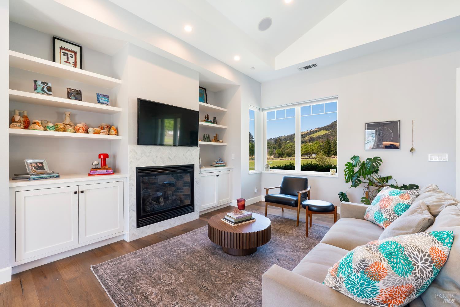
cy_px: 154
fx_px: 192
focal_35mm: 15
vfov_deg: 77.3
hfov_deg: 100.4
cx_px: 230
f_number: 14
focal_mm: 15
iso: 100
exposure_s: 1/2
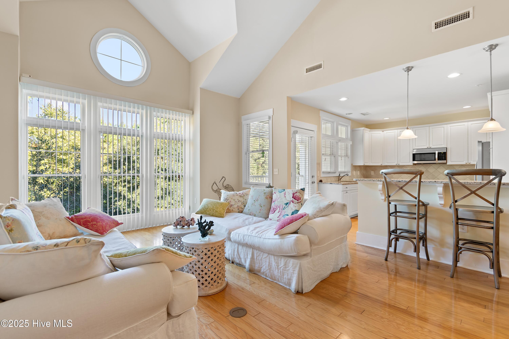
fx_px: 226
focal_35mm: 16
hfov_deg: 96.7
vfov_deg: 73.7
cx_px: 254
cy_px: 170
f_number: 4.8
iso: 100
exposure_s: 1/2
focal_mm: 11
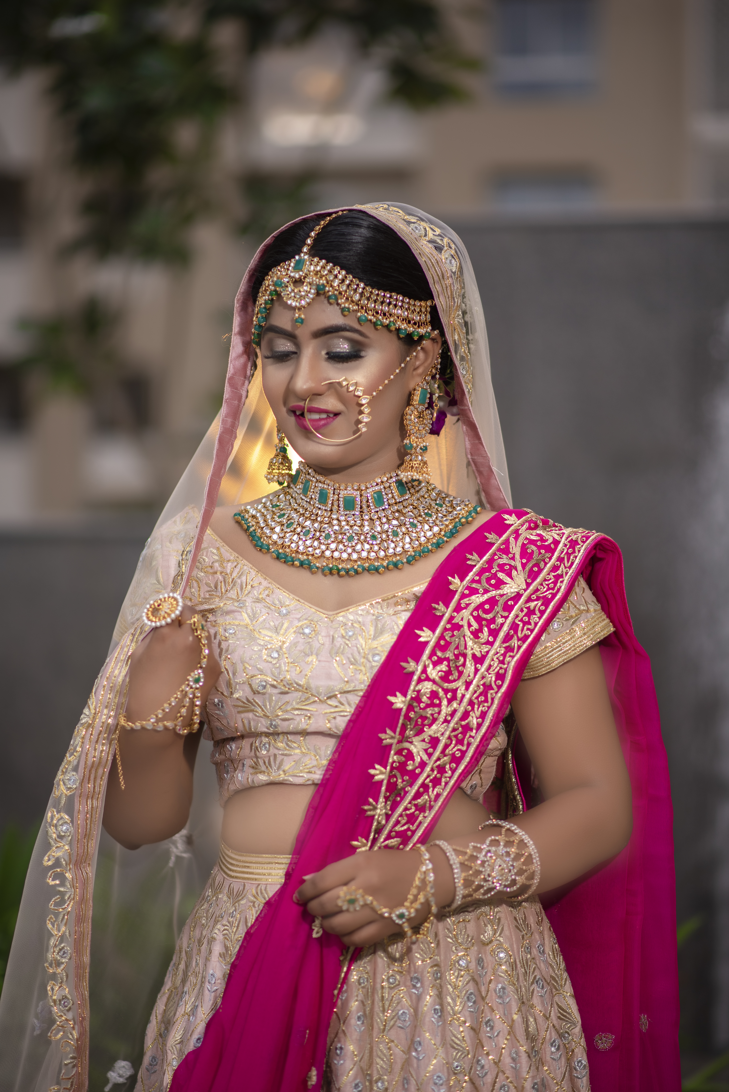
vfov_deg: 23.9
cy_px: 546
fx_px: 2579
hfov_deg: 16.1
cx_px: 364
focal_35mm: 85
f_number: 1.8
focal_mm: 85
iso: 100
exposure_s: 1/160
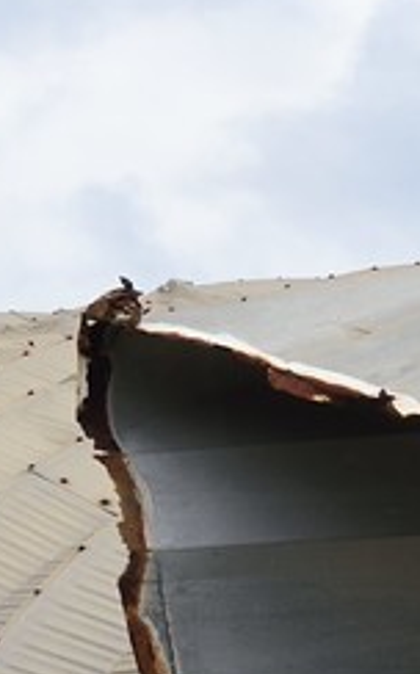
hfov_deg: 4.0
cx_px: 1951
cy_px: 901
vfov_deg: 6.9
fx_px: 5526
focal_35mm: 301
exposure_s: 1/250
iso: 200
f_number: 11
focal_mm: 45
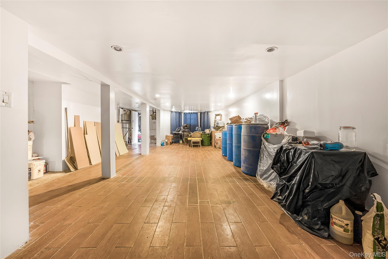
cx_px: 194
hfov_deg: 112.6
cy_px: 130
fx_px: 129
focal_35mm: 12
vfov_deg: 90.1
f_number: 9
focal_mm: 12
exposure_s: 1
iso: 800
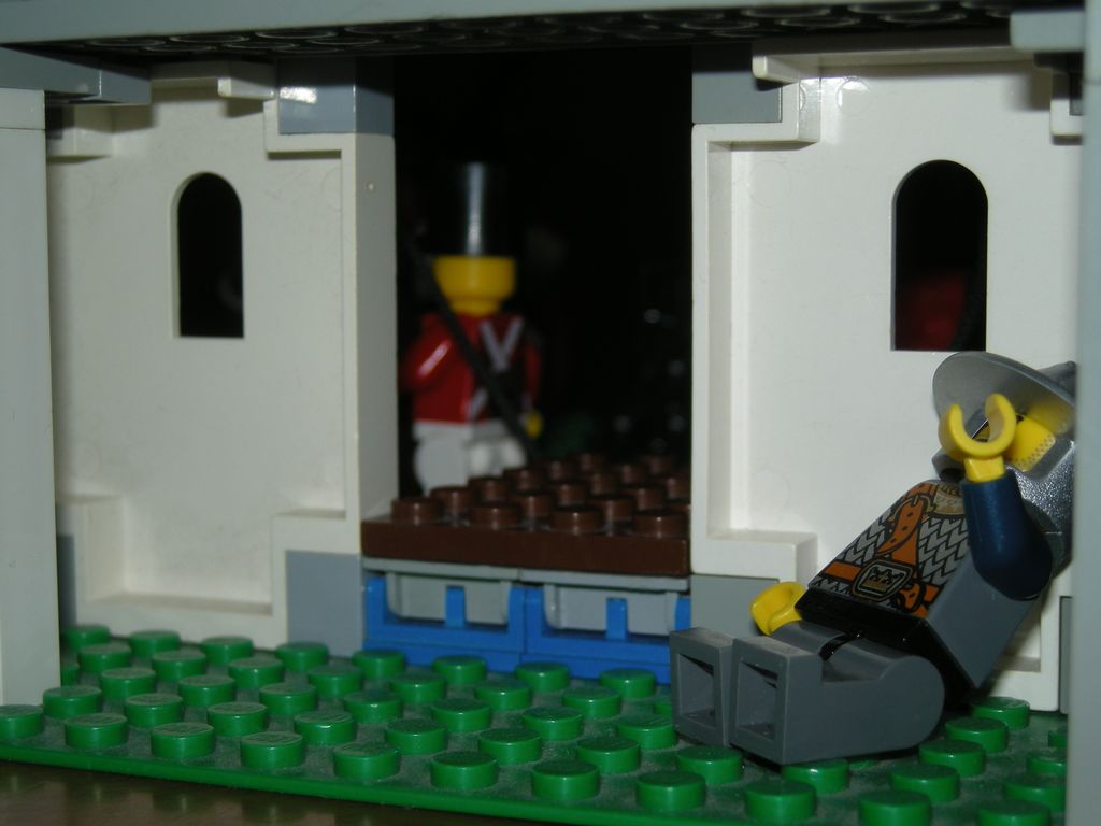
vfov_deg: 19.4
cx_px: 550
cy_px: 413
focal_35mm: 76
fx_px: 2417
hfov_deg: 25.7
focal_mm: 12.3
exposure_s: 1/60
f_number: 7.8
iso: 50
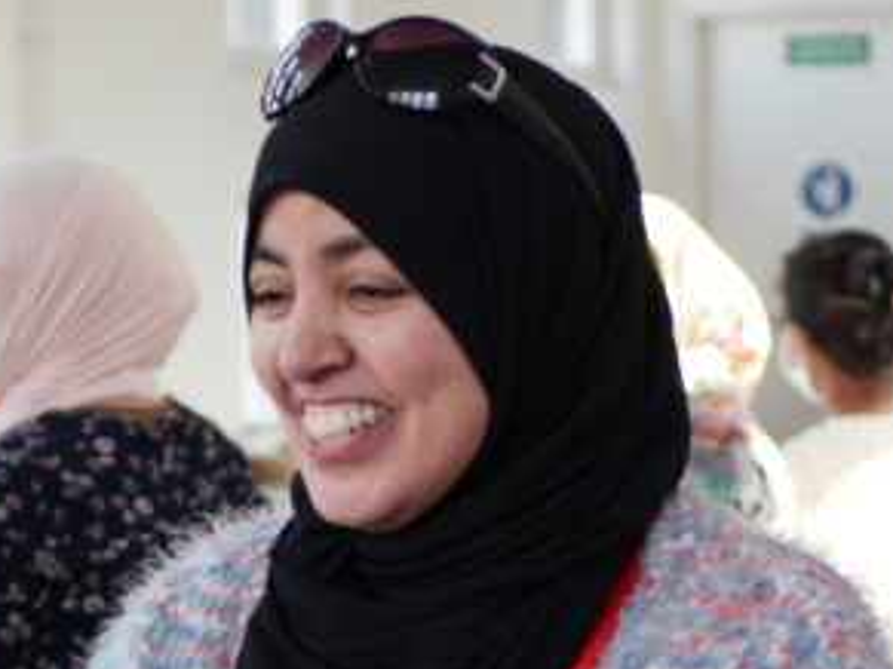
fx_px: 4538
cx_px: 350
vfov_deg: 8.4
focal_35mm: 176
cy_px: 756
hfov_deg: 11.2
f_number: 2
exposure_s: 1/100
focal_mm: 25
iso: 200
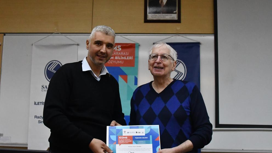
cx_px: 132
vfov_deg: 23.1
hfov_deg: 39.9
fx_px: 375
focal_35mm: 52
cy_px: 74
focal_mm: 32
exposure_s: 1/320
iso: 8000
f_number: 3.8
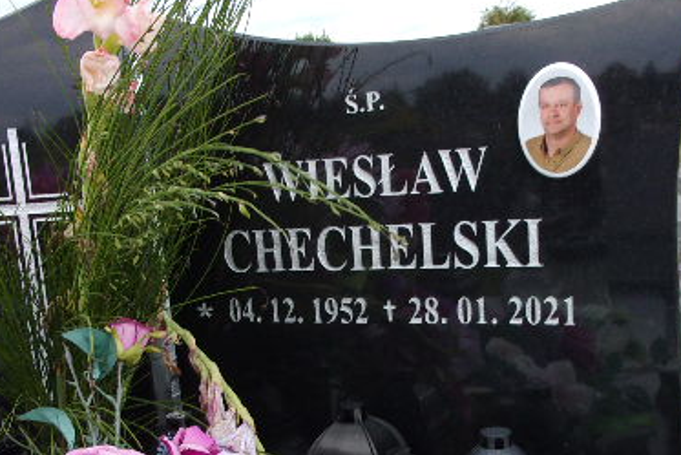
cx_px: 296
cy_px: 367
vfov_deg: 26.5
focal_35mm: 50
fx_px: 946
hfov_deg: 39.5
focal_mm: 5.1
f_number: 3.9
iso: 80
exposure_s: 1/200
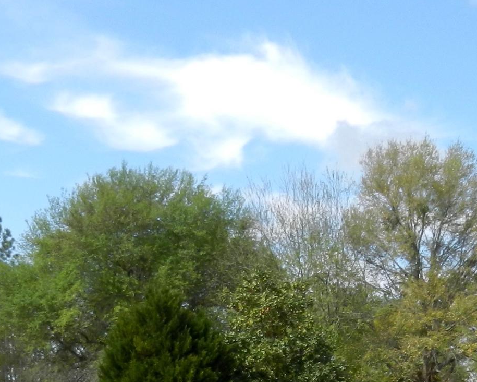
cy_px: 557
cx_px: 320
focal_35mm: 80
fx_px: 1129
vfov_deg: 17.4
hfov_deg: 23.7
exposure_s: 1/800
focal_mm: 4.5
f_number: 3.5
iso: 160
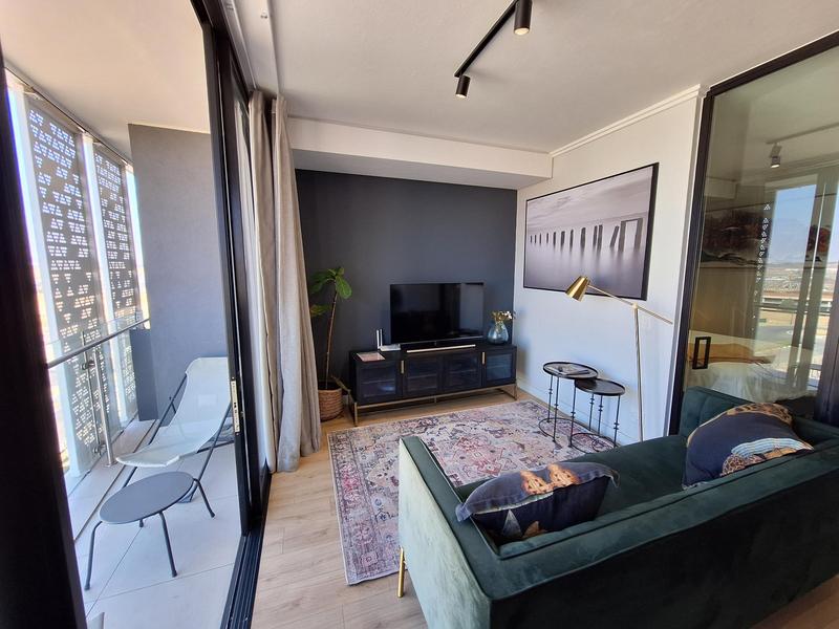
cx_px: 420
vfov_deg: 89.9
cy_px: 314
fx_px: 315
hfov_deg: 106.2
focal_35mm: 13
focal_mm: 1.74
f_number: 2.2
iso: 64
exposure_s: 1/100
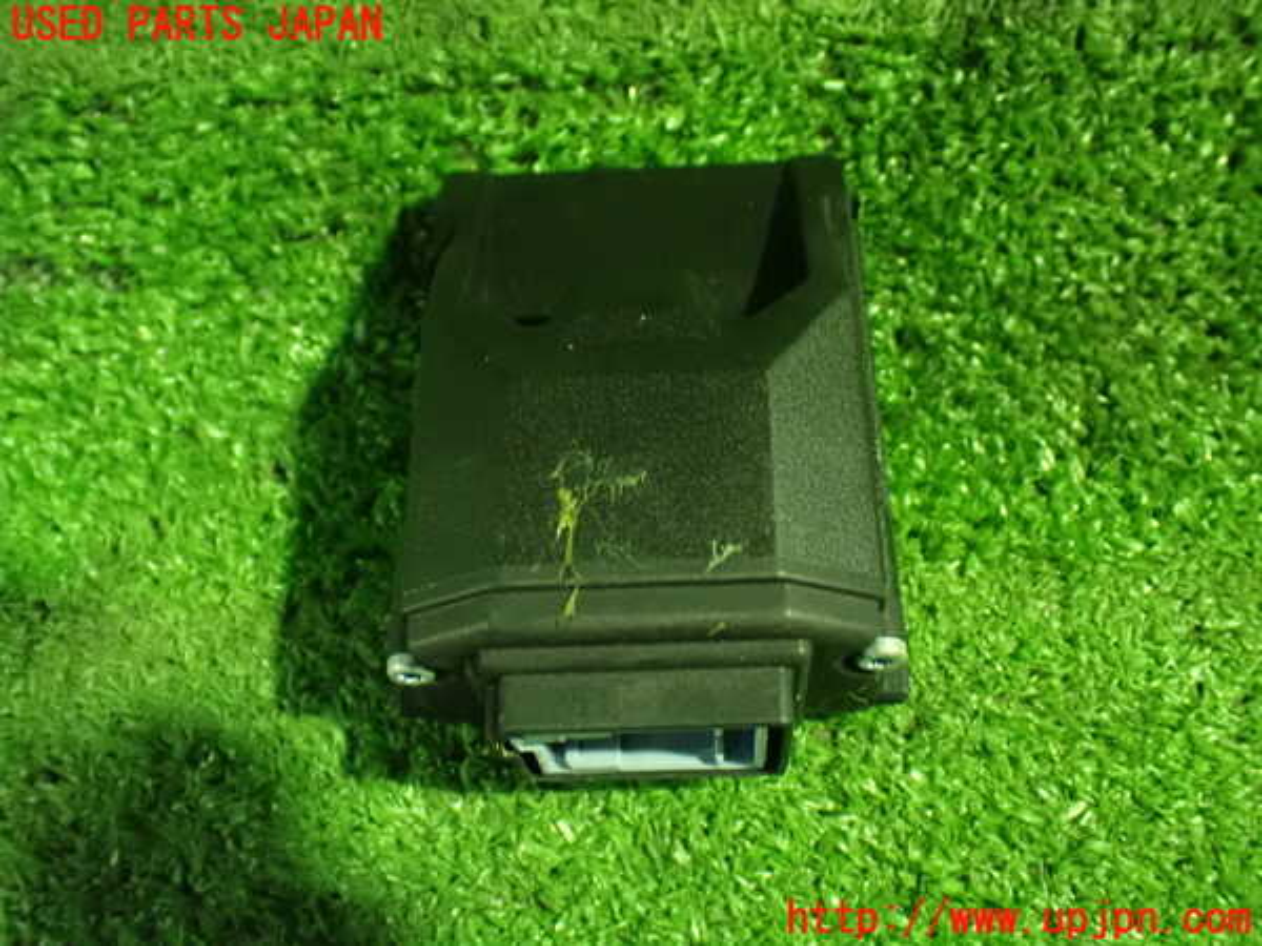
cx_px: 631
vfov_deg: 39.7
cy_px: 473
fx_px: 1312
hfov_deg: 51.4
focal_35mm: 36
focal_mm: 6.37
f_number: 2.5
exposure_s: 1/25
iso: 1600
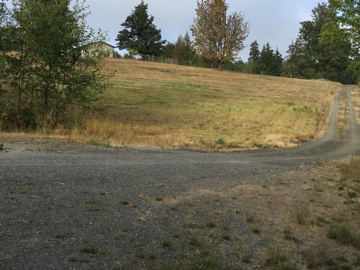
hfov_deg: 38.9
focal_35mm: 49
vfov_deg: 29.6
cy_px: 111
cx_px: 194
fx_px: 510
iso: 25
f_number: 2.4
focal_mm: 3.3
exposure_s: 1/876
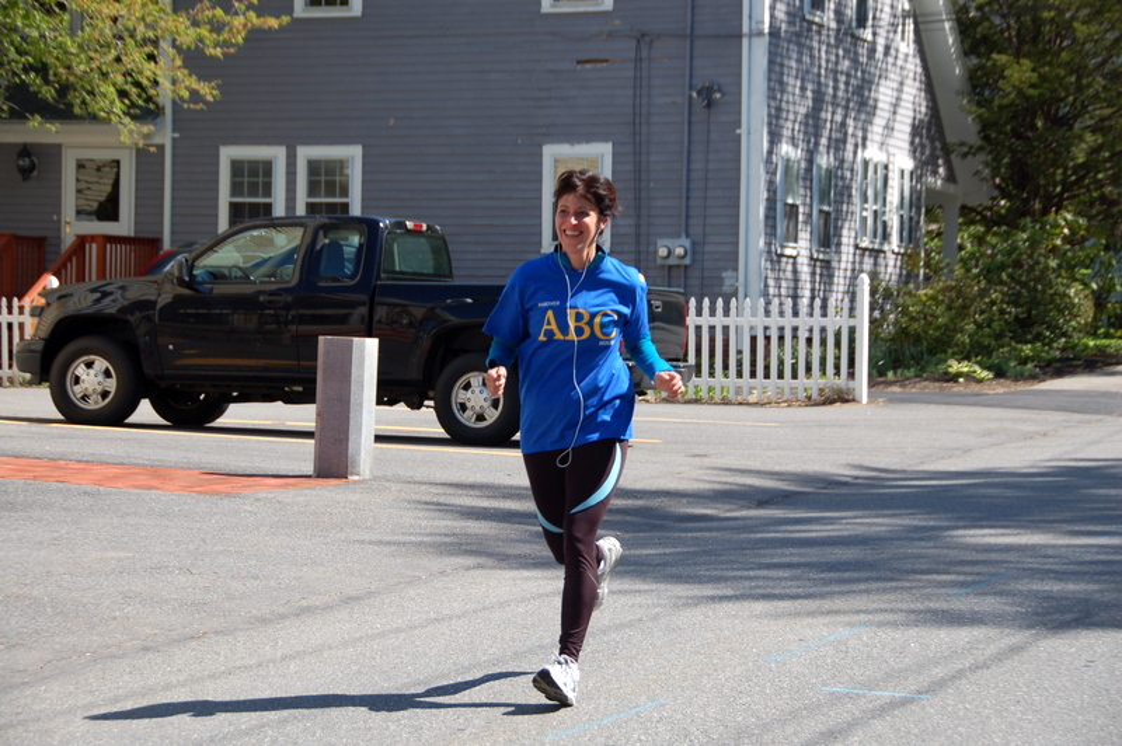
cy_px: 373
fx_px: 3737
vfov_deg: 11.4
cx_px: 561
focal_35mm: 120
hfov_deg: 17.1
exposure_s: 1/500
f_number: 5.6
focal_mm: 80
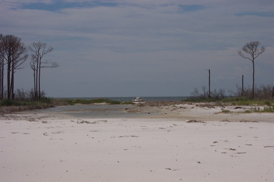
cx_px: 137
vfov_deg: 12.0
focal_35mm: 114
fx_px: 867
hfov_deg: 18.0
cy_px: 91
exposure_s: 1/1000
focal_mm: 24
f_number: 8
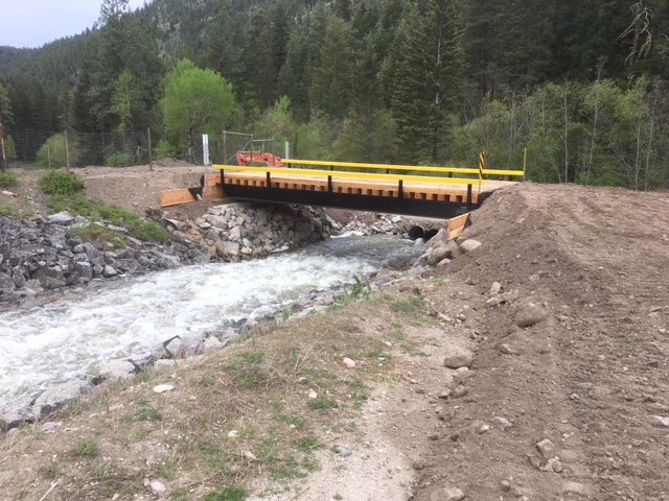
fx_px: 560
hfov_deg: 61.7
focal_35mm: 29
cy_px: 250
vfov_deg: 48.2
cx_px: 334
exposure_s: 1/296
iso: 25
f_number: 2.2
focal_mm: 4.15
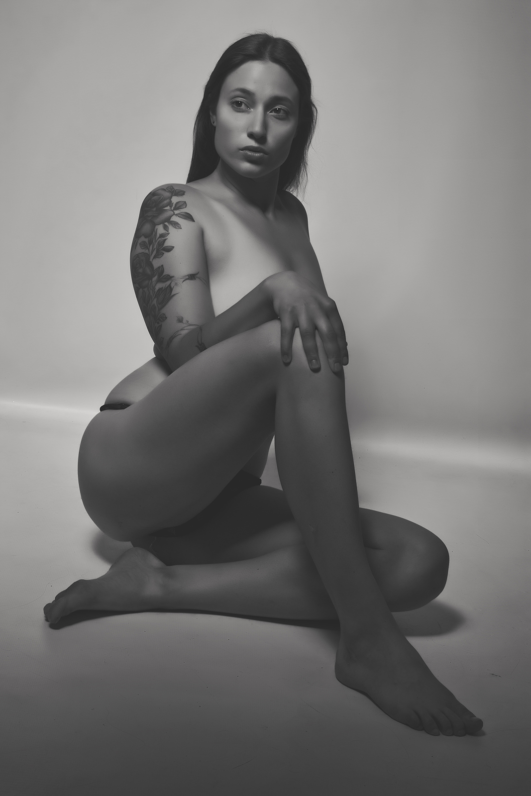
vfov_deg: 28.1
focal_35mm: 72
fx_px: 1593
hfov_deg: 18.9
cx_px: 266
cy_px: 398
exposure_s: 1/100
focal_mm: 48
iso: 100
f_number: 16
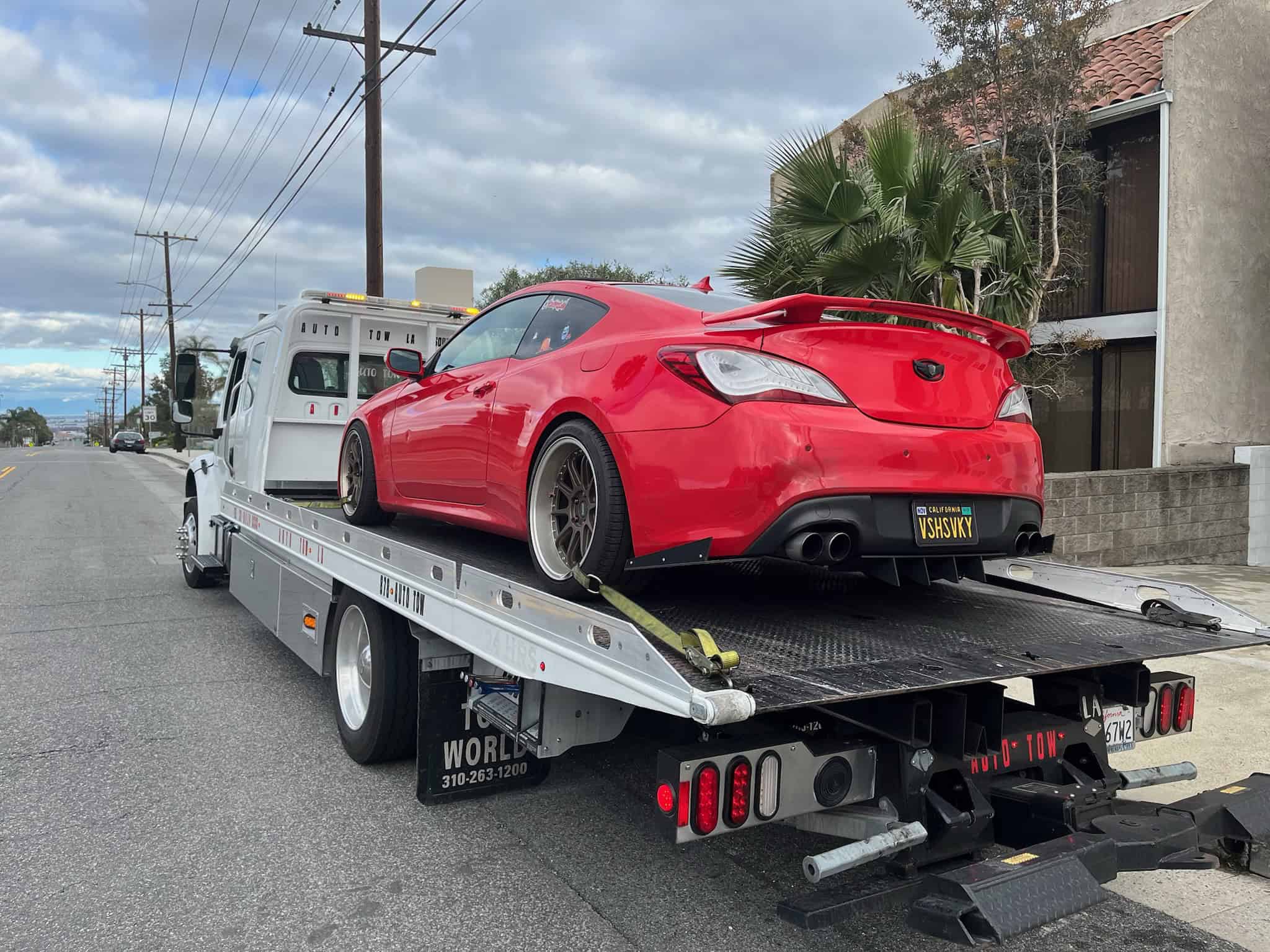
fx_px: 954
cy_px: 476
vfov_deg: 53.1
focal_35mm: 26
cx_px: 635
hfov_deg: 67.3
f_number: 1.6
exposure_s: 1/967
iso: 50
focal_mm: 5.1
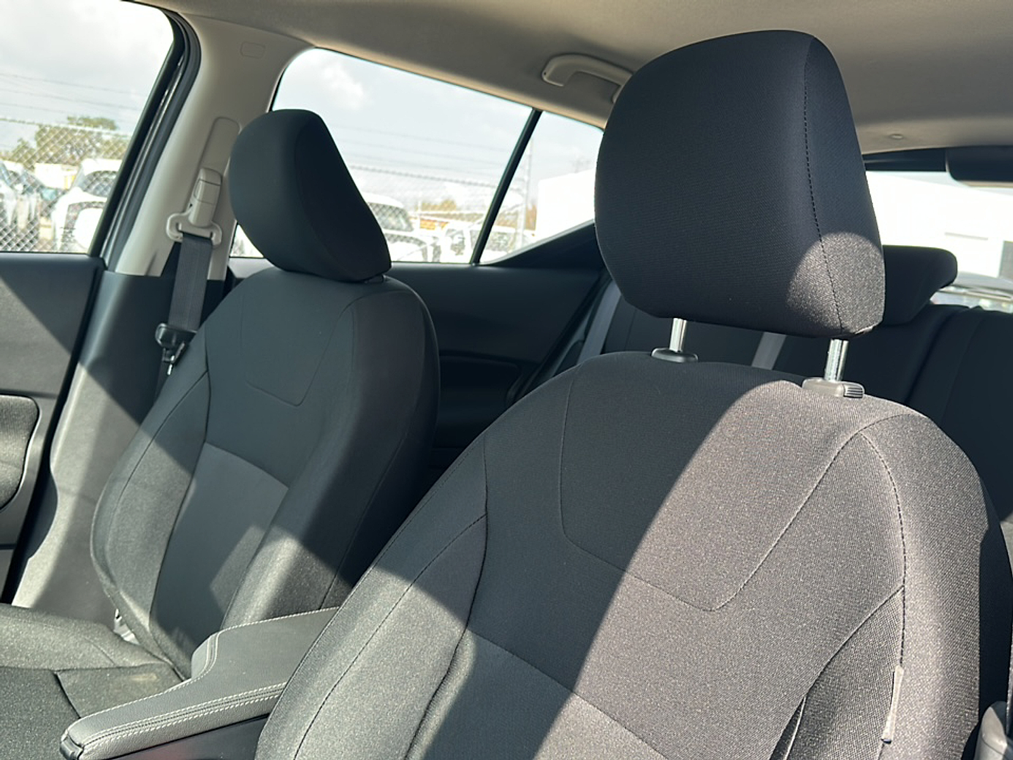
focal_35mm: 25
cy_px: 380
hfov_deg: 69.4
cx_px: 506
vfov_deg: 54.9
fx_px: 732
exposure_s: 1/455
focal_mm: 6.86
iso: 80
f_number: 1.78
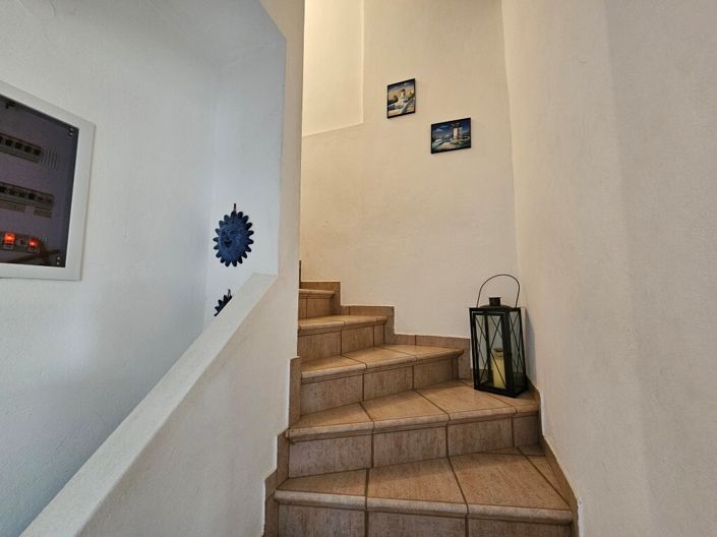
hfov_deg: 106.2
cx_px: 358
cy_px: 268
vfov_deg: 89.9
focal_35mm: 13
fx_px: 269
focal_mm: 2.2
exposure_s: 1/50
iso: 400
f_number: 2.2
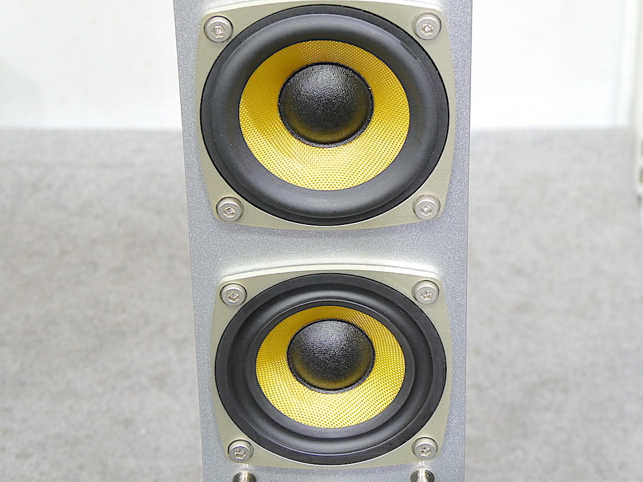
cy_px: 241
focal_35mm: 106
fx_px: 1969
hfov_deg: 18.5
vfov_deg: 14.0
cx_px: 322
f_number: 5.1
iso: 200
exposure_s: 1/4
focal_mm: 19
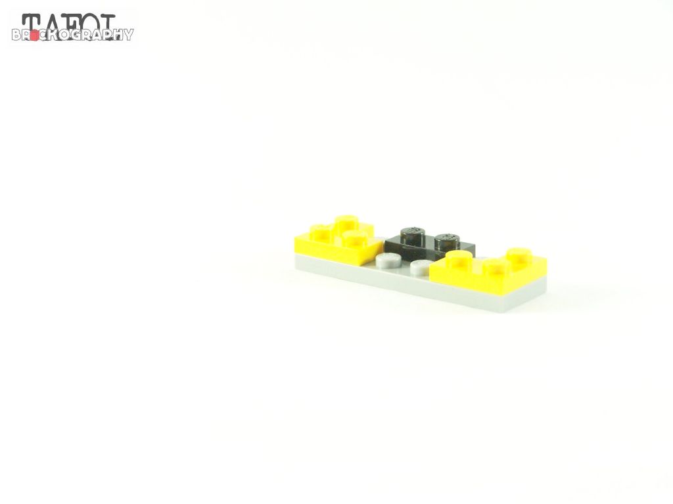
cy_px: 252
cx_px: 336
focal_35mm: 94
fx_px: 1828
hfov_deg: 20.9
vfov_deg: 15.7
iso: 400
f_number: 4
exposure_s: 1/60
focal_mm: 15.6
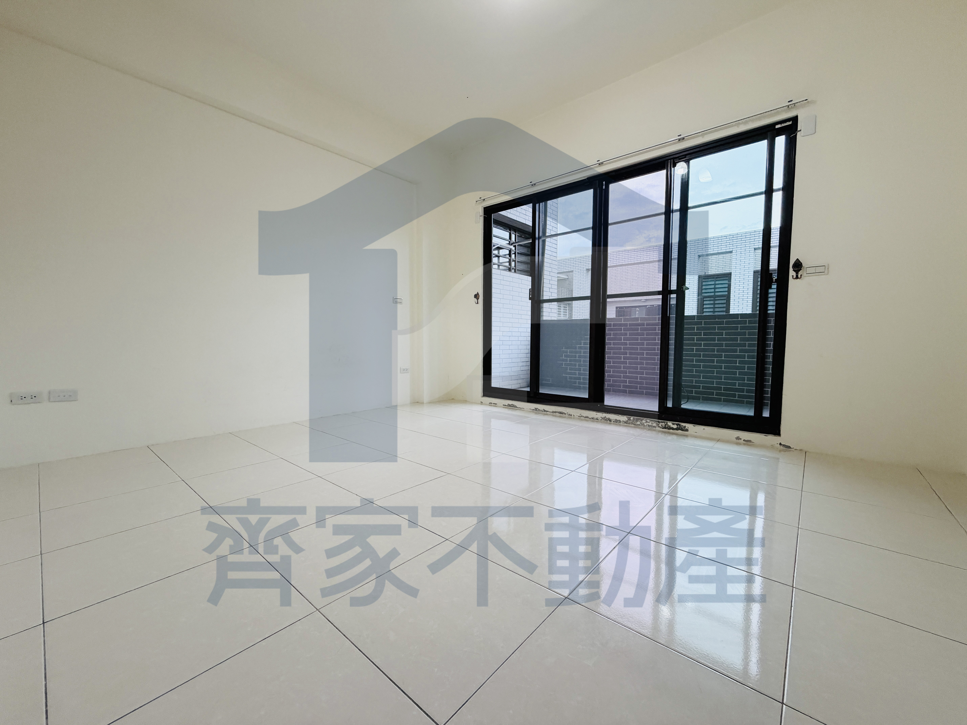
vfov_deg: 85.7
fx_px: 391
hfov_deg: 102.1
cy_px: 362
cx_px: 484
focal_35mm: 14
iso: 200
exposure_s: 1/120
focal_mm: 2.22
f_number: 2.2
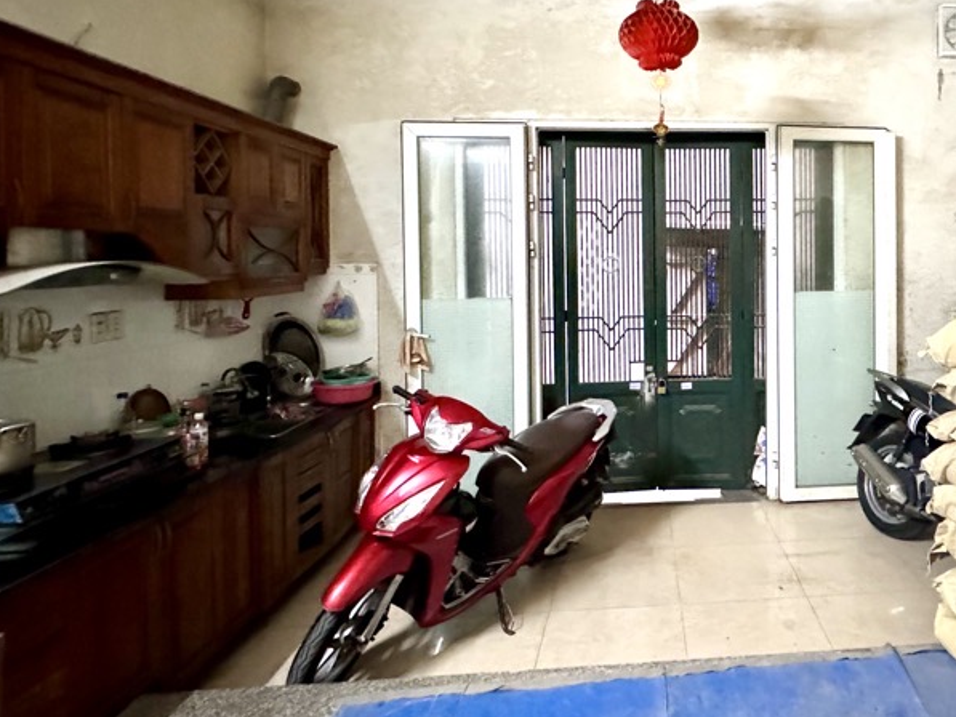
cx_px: 700
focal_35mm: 24
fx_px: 663
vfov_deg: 56.1
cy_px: 266
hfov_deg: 67.7
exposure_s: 1/40
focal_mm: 2.22
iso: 1250
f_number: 2.2
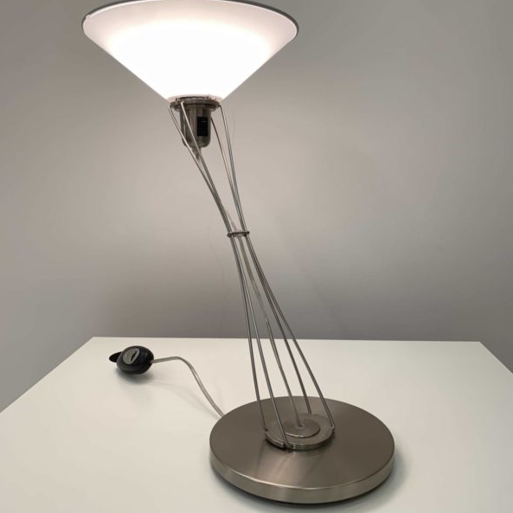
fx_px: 520
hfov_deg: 52.5
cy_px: 190
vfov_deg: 51.9
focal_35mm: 31
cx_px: 254
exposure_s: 1/110
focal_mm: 4.25
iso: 25
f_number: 1.8
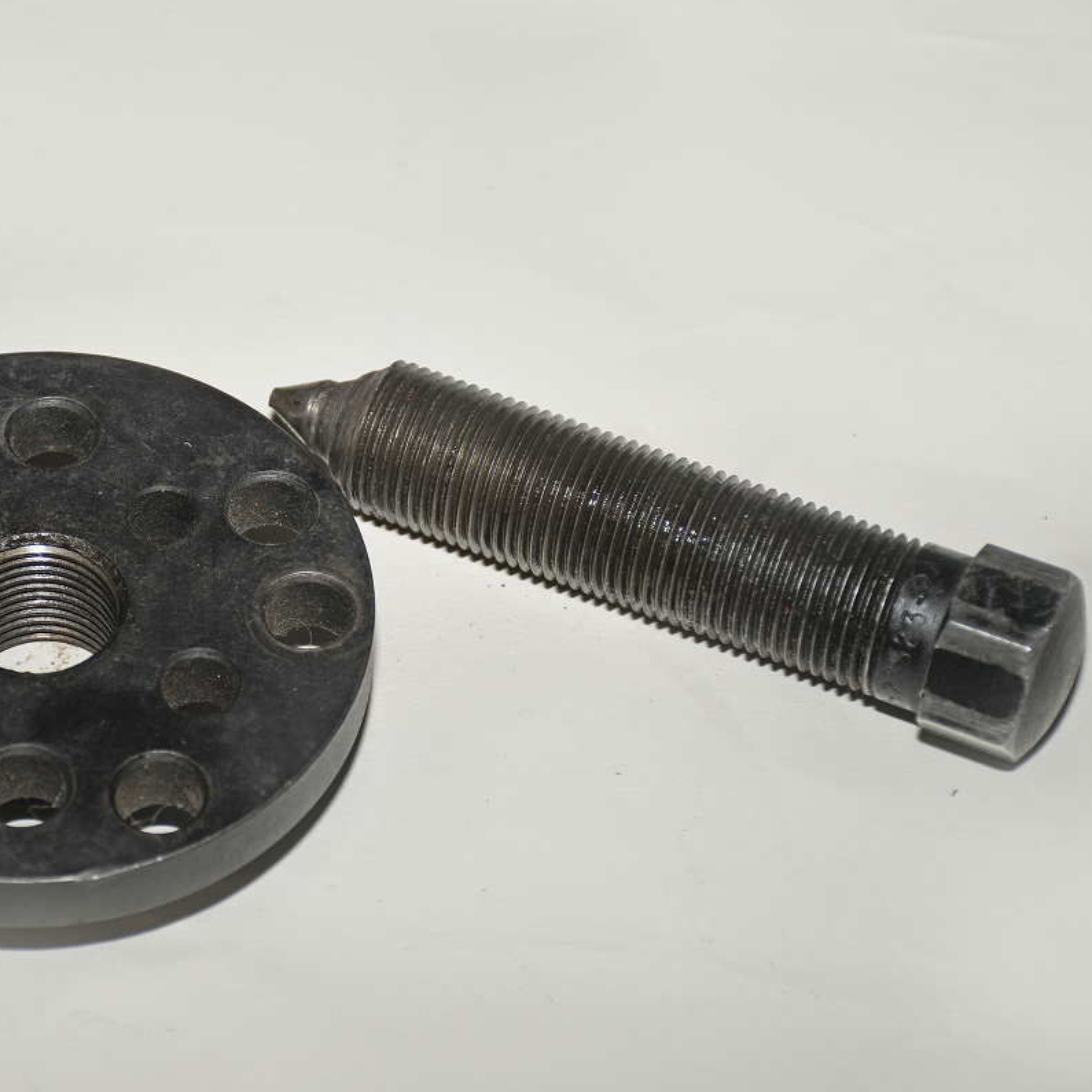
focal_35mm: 127
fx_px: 4533
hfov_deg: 13.7
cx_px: 353
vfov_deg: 13.7
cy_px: 544
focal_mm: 66
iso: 100
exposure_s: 1/60
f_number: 5
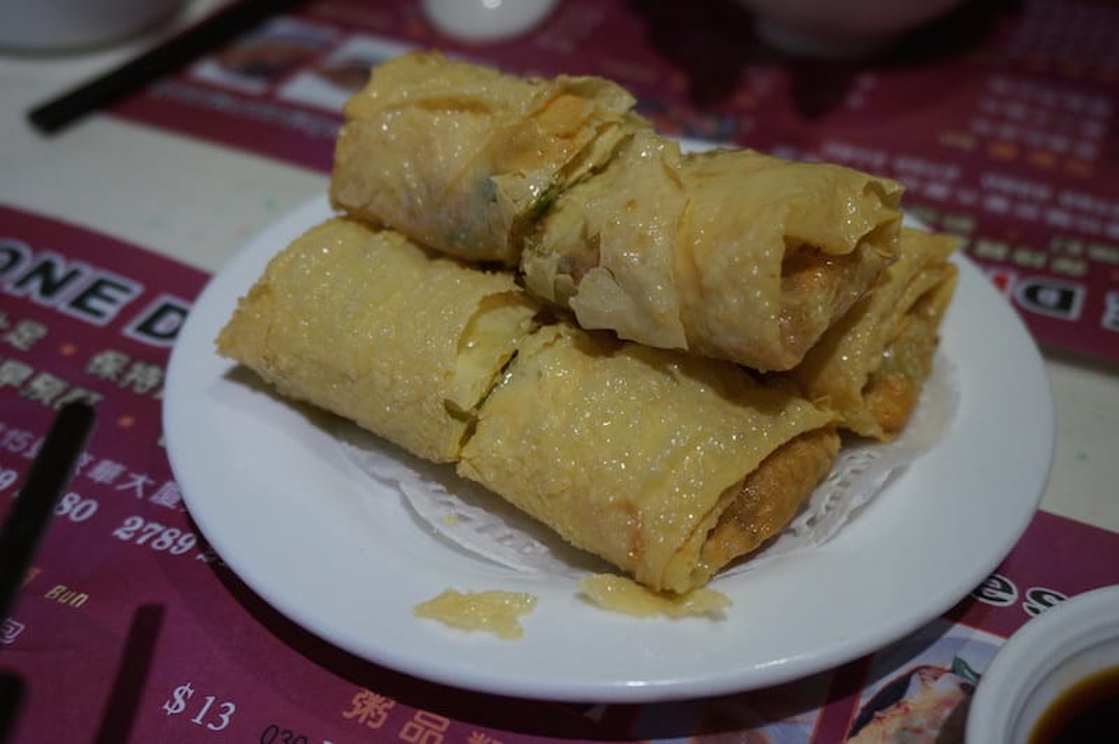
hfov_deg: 49.6
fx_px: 1211
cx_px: 560
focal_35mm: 39
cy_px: 372
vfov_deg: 34.2
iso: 400
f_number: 4.5
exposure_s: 1/100
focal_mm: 26
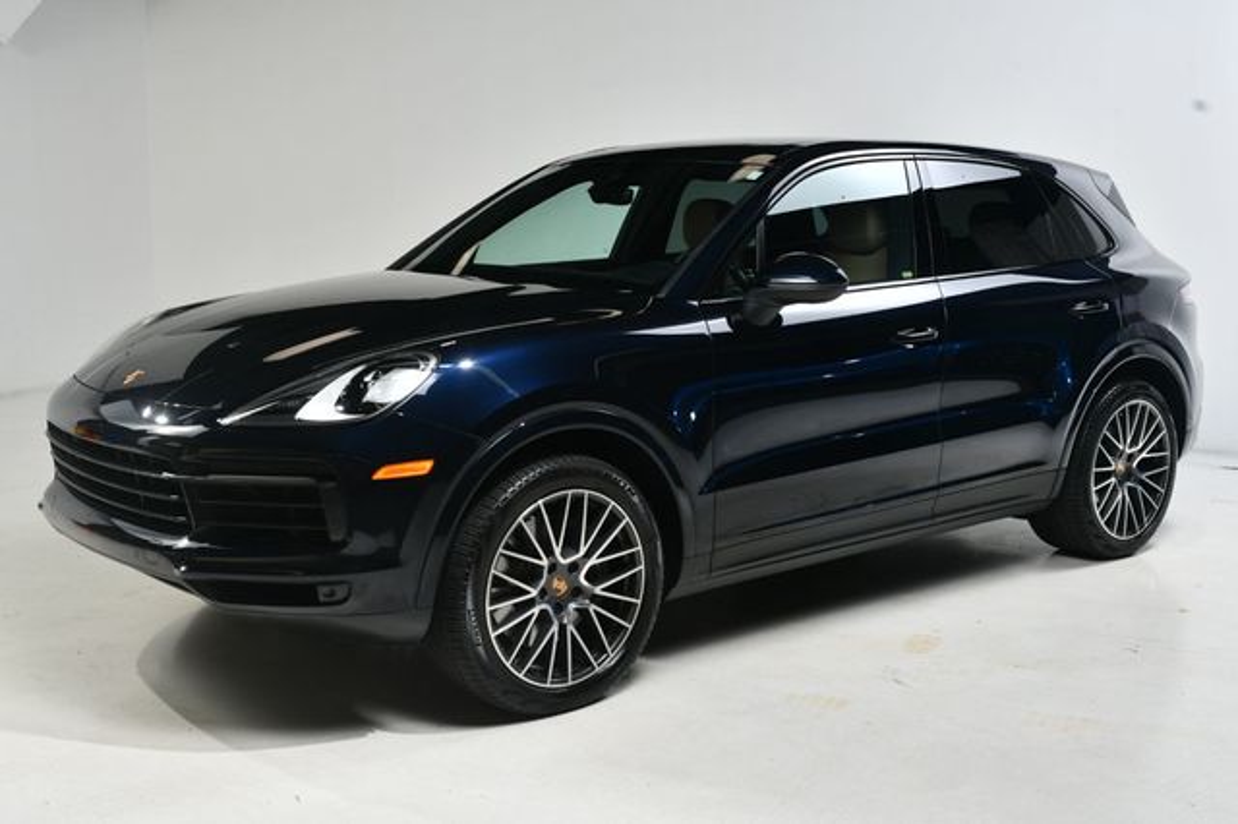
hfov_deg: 43.6
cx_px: 619
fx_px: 1547
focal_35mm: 45
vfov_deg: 29.8
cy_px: 412
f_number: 11
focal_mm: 30
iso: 100
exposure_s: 1/160
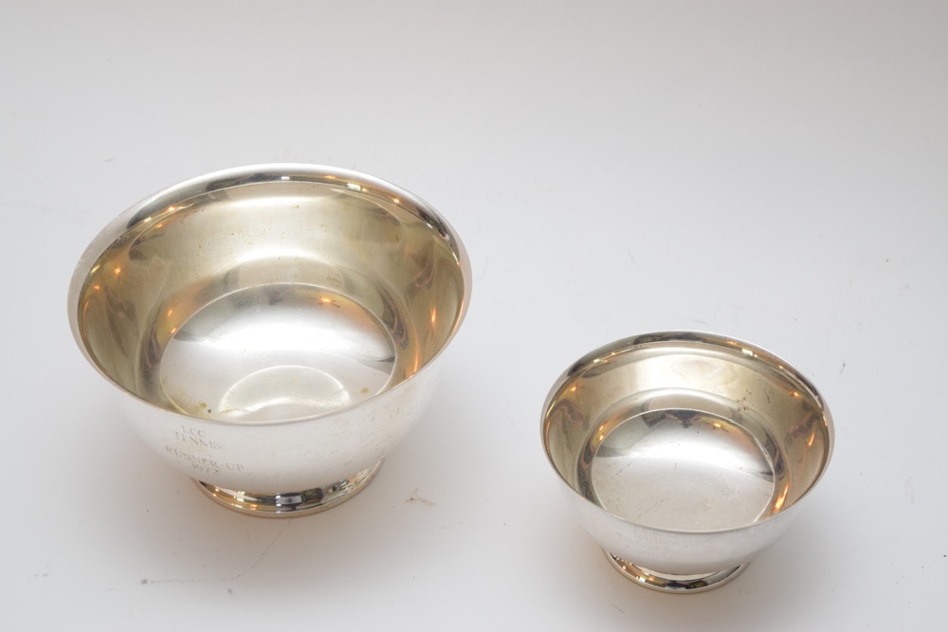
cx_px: 474
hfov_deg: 24.6
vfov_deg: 16.6
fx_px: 2173
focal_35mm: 82
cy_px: 316
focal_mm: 55
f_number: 5.6
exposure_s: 1/80
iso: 800
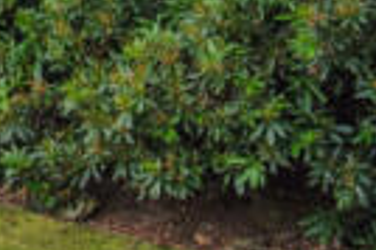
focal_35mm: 137
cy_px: -355
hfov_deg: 12.0
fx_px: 1429
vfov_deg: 9.0
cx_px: -540
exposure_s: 1/800
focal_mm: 28
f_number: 5
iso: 320
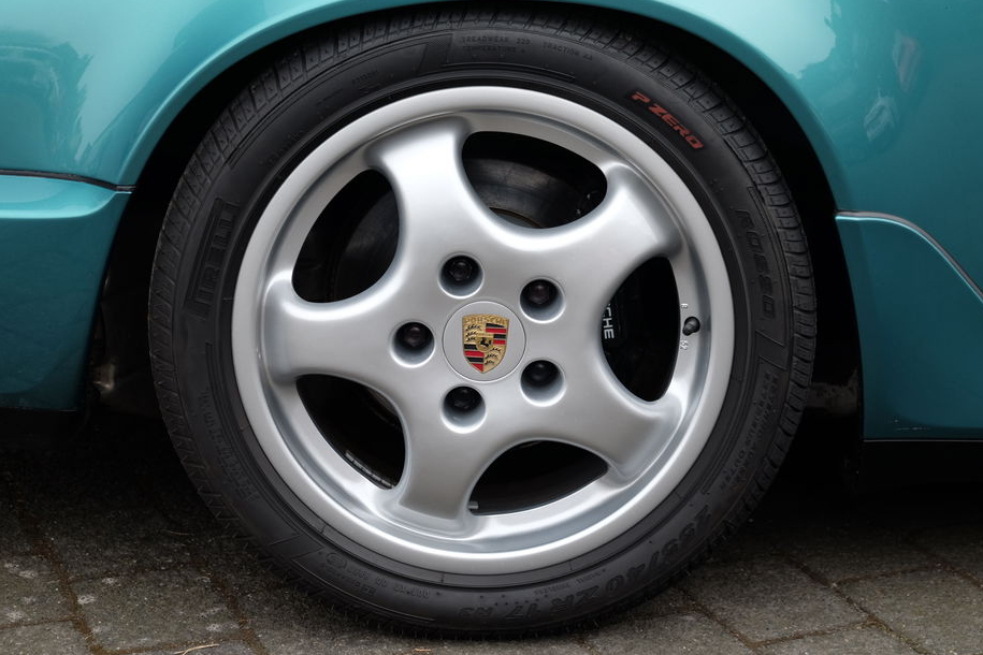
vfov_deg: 20.6
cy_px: 301
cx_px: 480
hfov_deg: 30.5
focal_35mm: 66
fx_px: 1802
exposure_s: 1/125
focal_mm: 39
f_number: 3.6
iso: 200
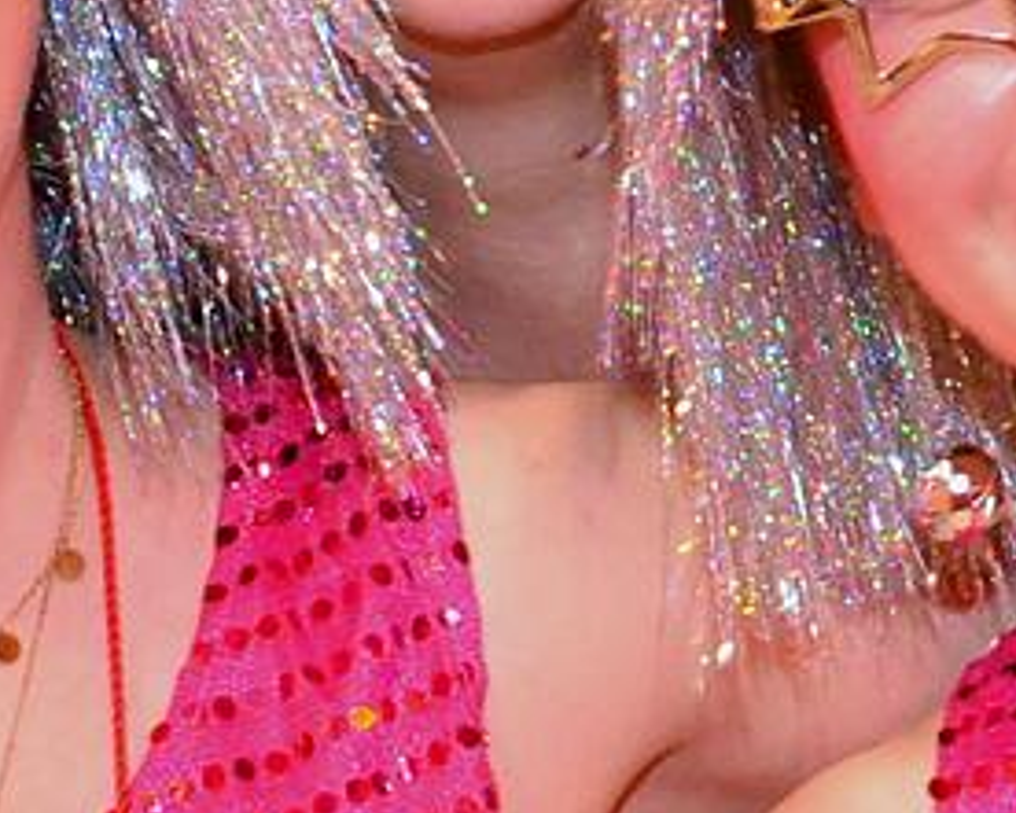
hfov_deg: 11.0
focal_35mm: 176
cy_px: 342
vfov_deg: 8.8
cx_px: 534
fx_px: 5294
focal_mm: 32
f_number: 5.6
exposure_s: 1/25
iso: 3200
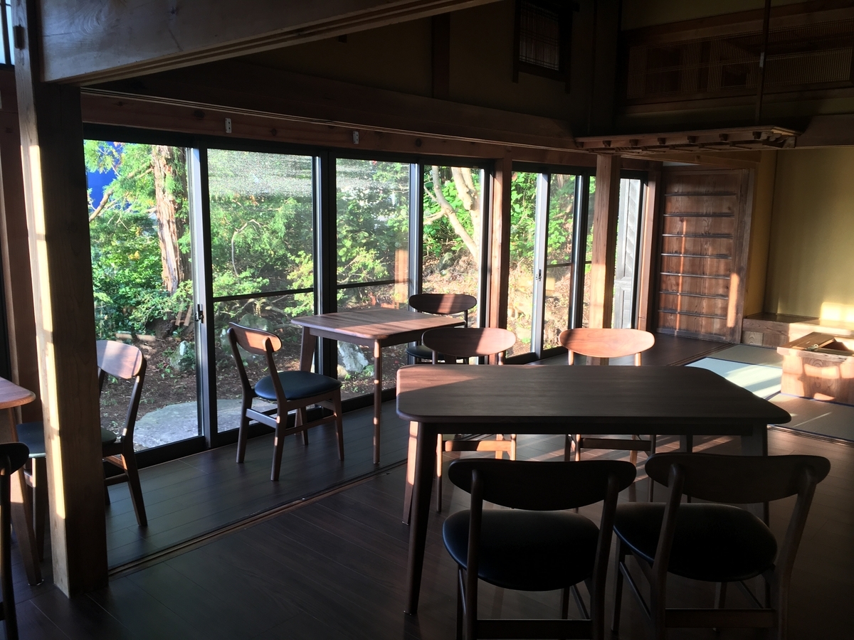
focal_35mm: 29
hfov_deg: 61.7
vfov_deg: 48.2
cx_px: 427
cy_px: 320
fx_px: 715
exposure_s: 1/40
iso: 25
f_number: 2.2
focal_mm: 4.15
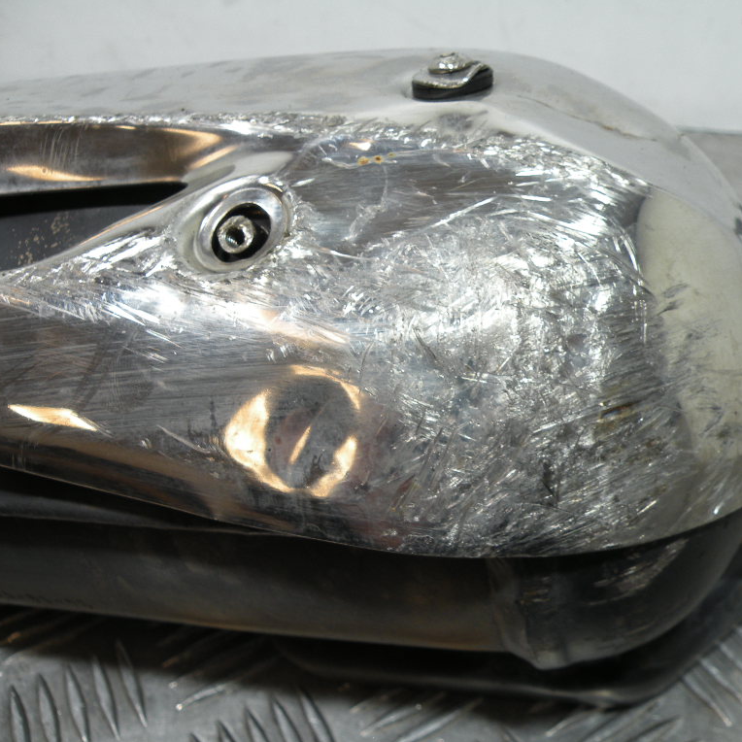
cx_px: 458
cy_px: 372
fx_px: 776
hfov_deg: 50.6
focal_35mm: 32
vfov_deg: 51.1
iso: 64
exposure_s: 1/68.4
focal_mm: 4.7
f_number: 3.2
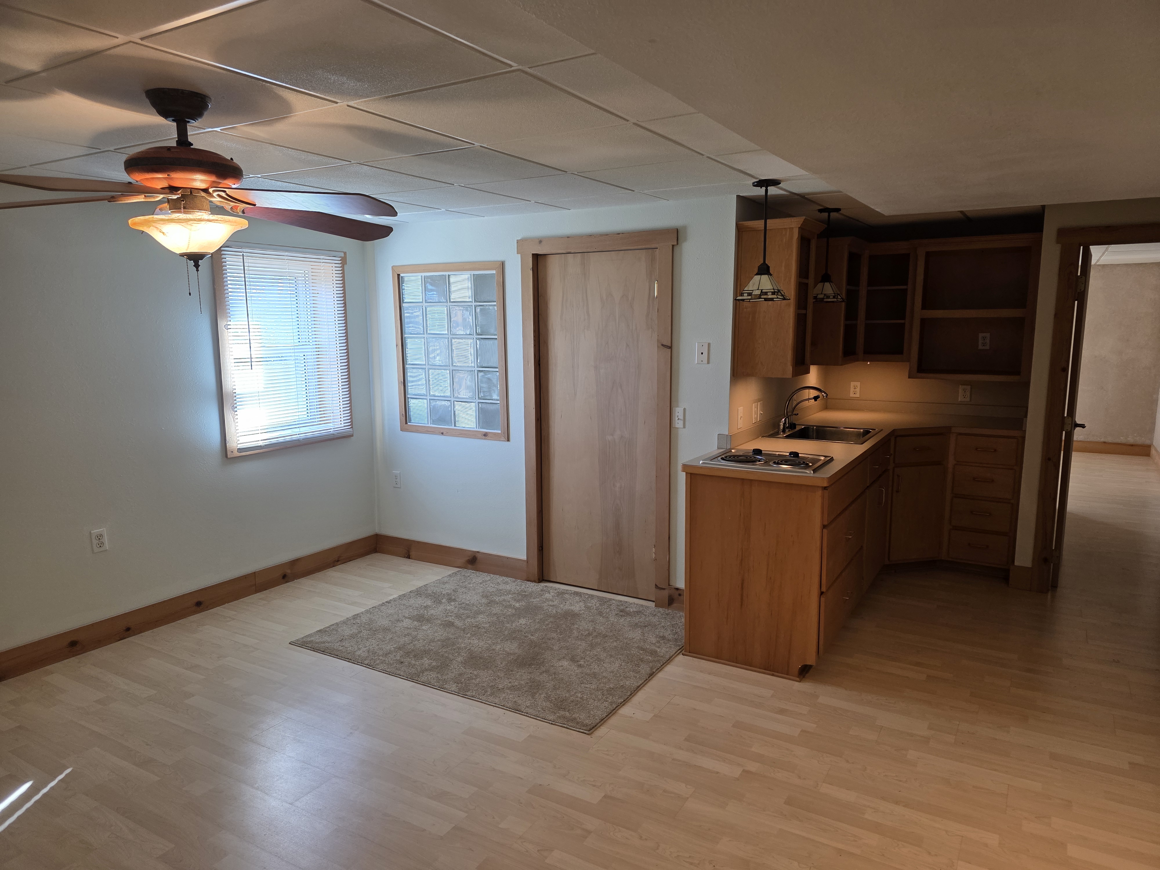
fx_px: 771
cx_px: 580
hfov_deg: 73.9
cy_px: 435
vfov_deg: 58.9
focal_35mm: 23
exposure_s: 1/120
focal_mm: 6.3
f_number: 1.7
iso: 200
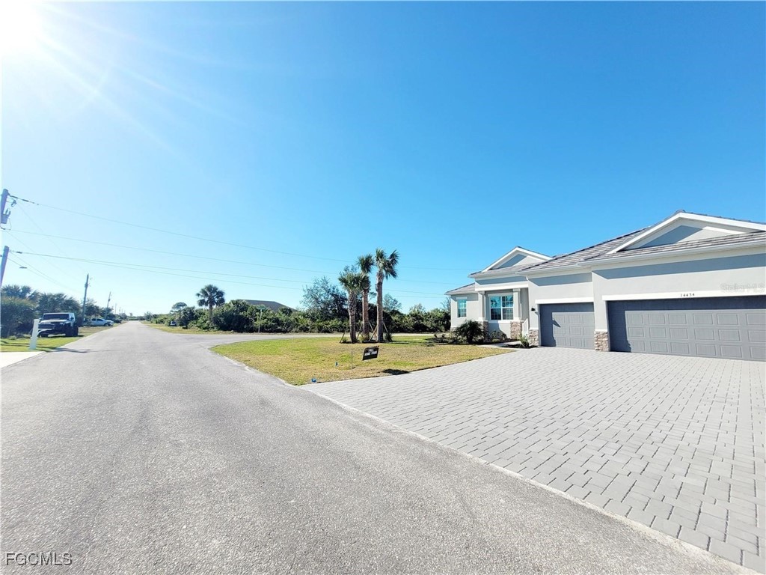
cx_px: 383
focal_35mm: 13
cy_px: 288
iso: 40
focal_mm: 1.74
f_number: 2.2
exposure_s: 1/2000
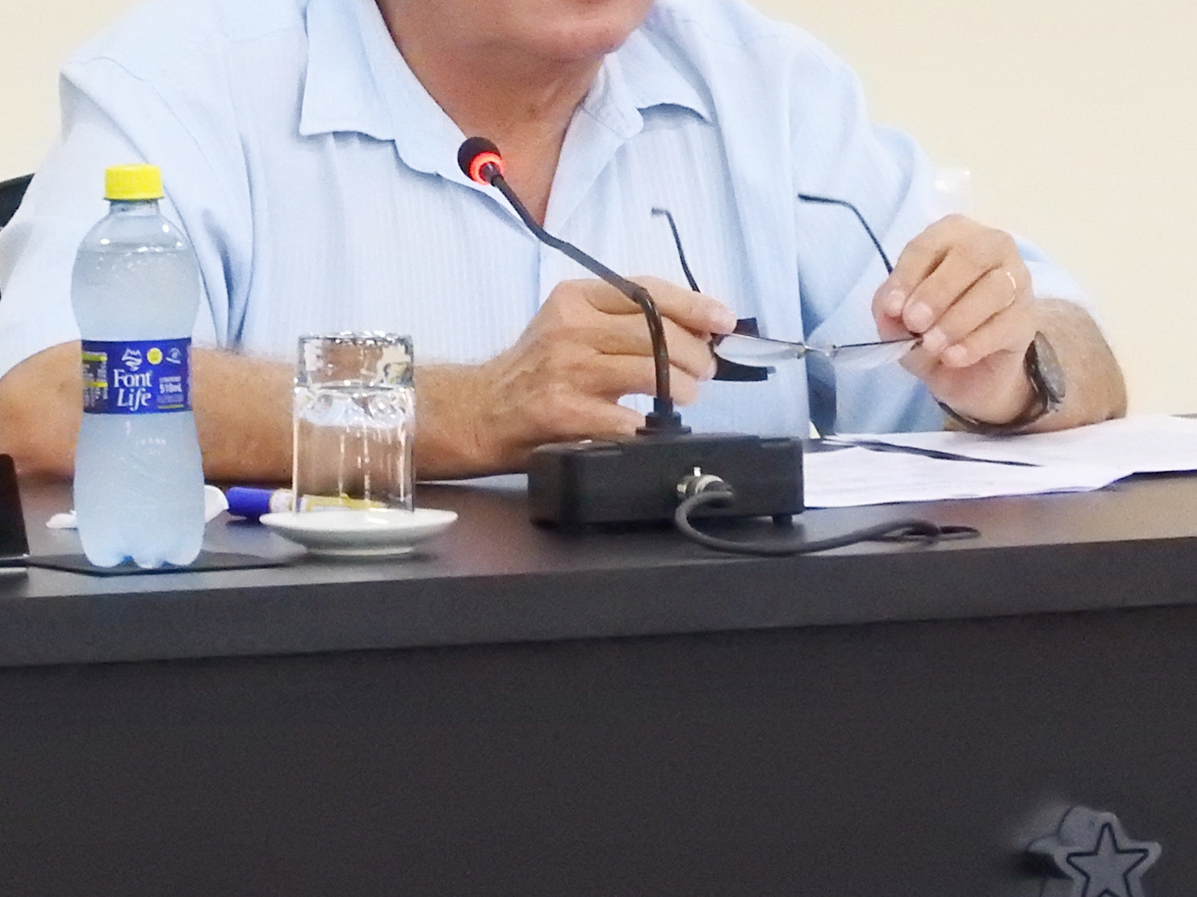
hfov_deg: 2.0
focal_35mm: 1009
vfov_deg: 1.5
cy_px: 189
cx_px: 494
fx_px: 34887
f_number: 5.6
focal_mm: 89.6
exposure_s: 1/20
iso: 1600
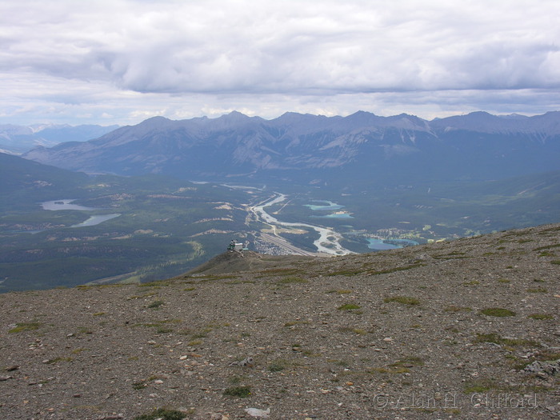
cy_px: 210
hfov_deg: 43.9
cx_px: 280
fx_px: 696
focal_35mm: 43
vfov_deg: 33.6
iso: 50
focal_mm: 11
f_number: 5.8
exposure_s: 1/184
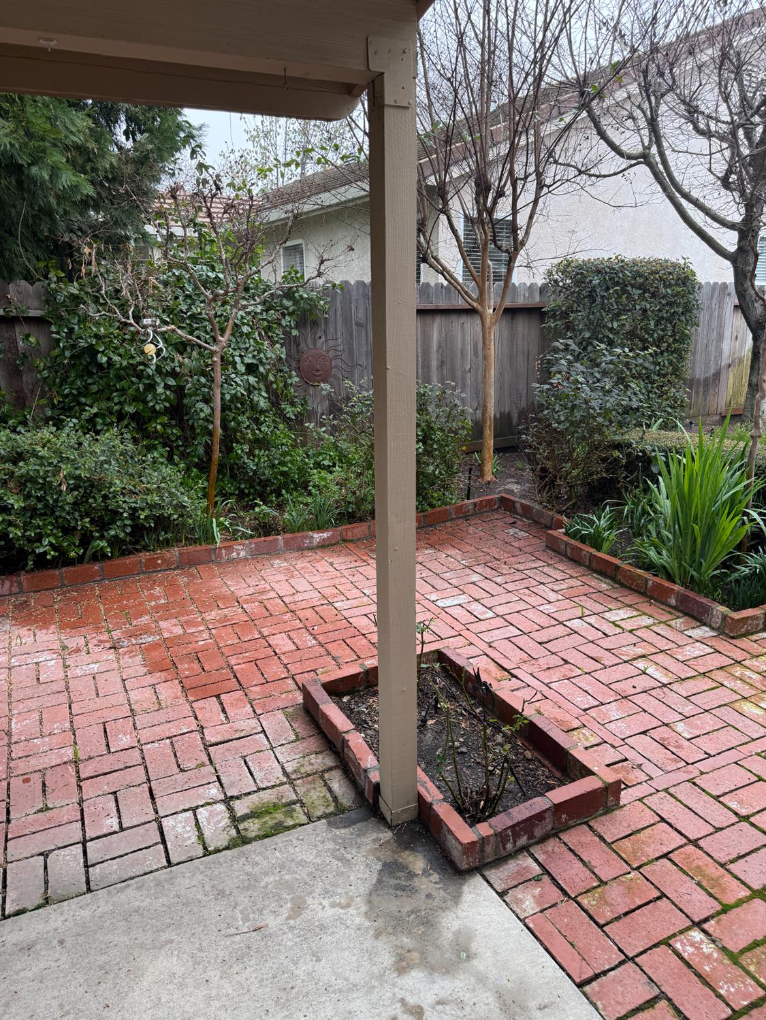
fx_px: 708
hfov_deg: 56.8
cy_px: 510
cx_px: 383
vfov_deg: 71.6
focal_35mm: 24
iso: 100
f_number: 1.78
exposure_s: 1/488
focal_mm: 6.76
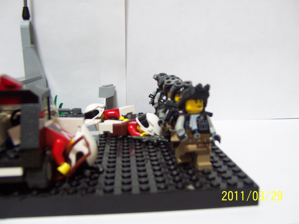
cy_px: 112
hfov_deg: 51.4
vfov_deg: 39.7
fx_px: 311
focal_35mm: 36
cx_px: 150
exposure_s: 1/10
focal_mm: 5.6
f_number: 2.8
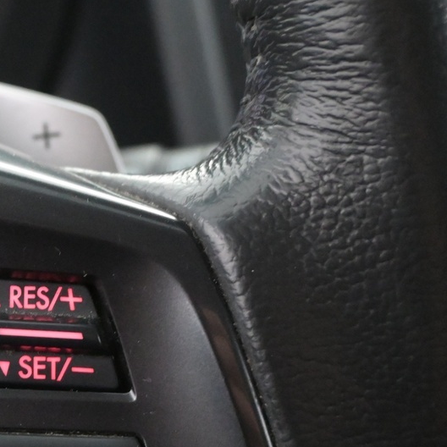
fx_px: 1256
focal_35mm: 86
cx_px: -25
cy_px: 348
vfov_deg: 20.0
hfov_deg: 19.4
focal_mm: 22
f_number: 4
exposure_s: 1/40
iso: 4500
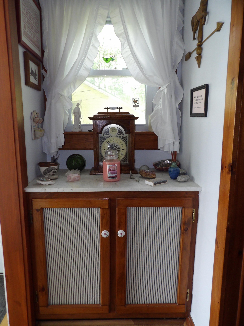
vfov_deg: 71.6
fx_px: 226
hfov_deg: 56.8
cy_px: 163
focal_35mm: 24
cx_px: 122
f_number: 2.8
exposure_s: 1/33
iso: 188
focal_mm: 4.3
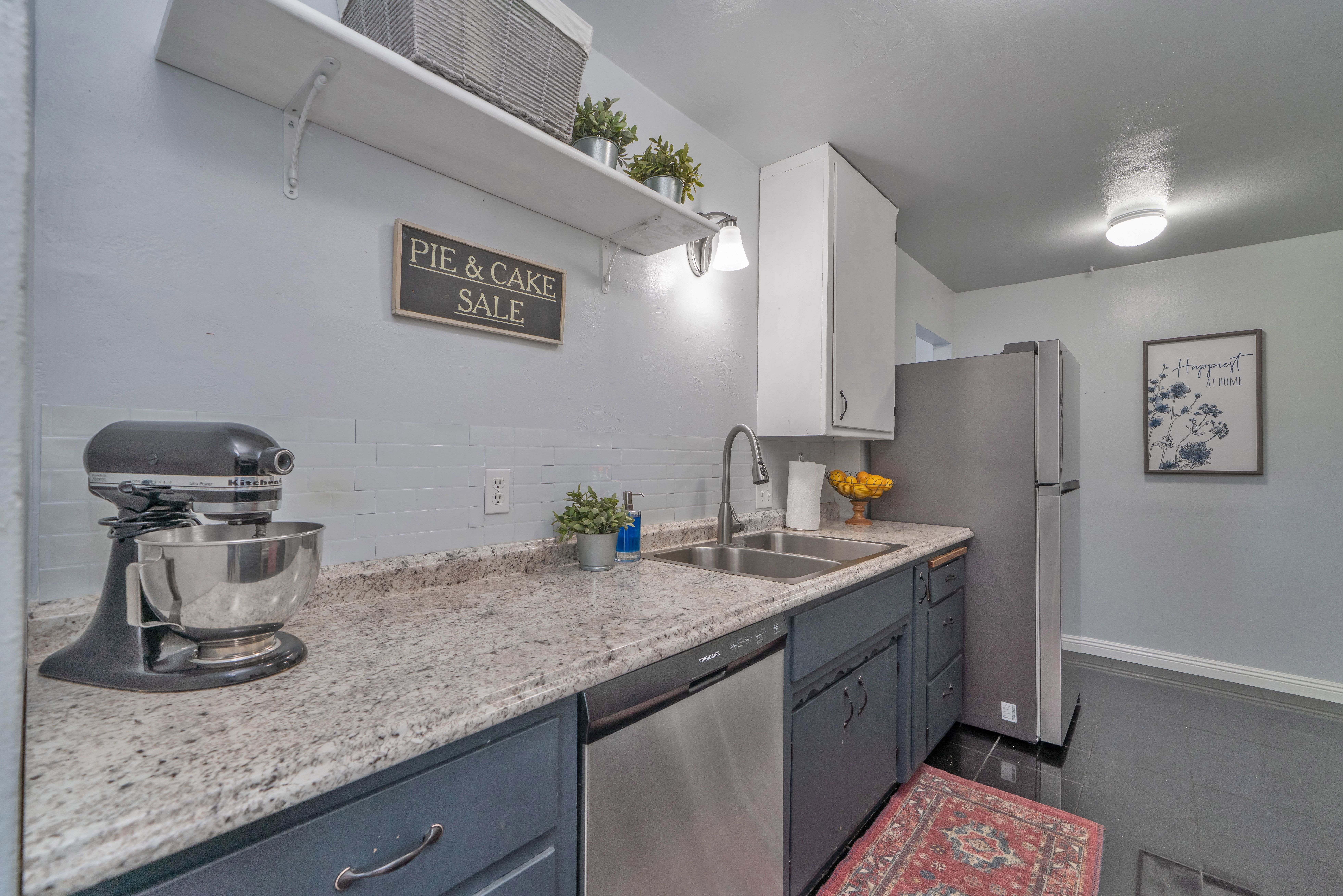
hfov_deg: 104.2
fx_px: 522
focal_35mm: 14
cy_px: 448
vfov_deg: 81.2
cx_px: 672
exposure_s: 1/20
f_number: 6.3
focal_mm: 14
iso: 320
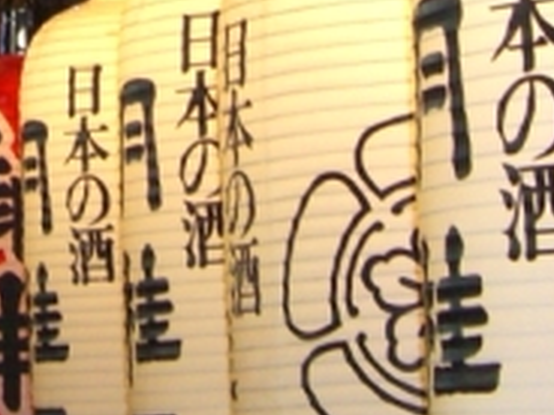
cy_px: -301
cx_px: -151
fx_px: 3377
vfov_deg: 6.9
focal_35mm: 211
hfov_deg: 9.2
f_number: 2.8
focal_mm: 7.9
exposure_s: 1/25
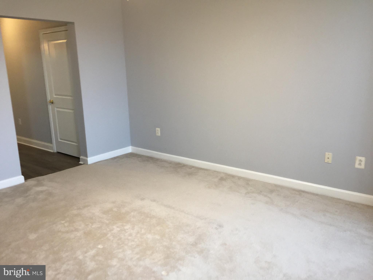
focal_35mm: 29
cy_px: 140
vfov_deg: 48.2
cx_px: 186
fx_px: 312
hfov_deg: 61.7
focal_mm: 4.15
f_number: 2.2
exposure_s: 1/15
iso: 50
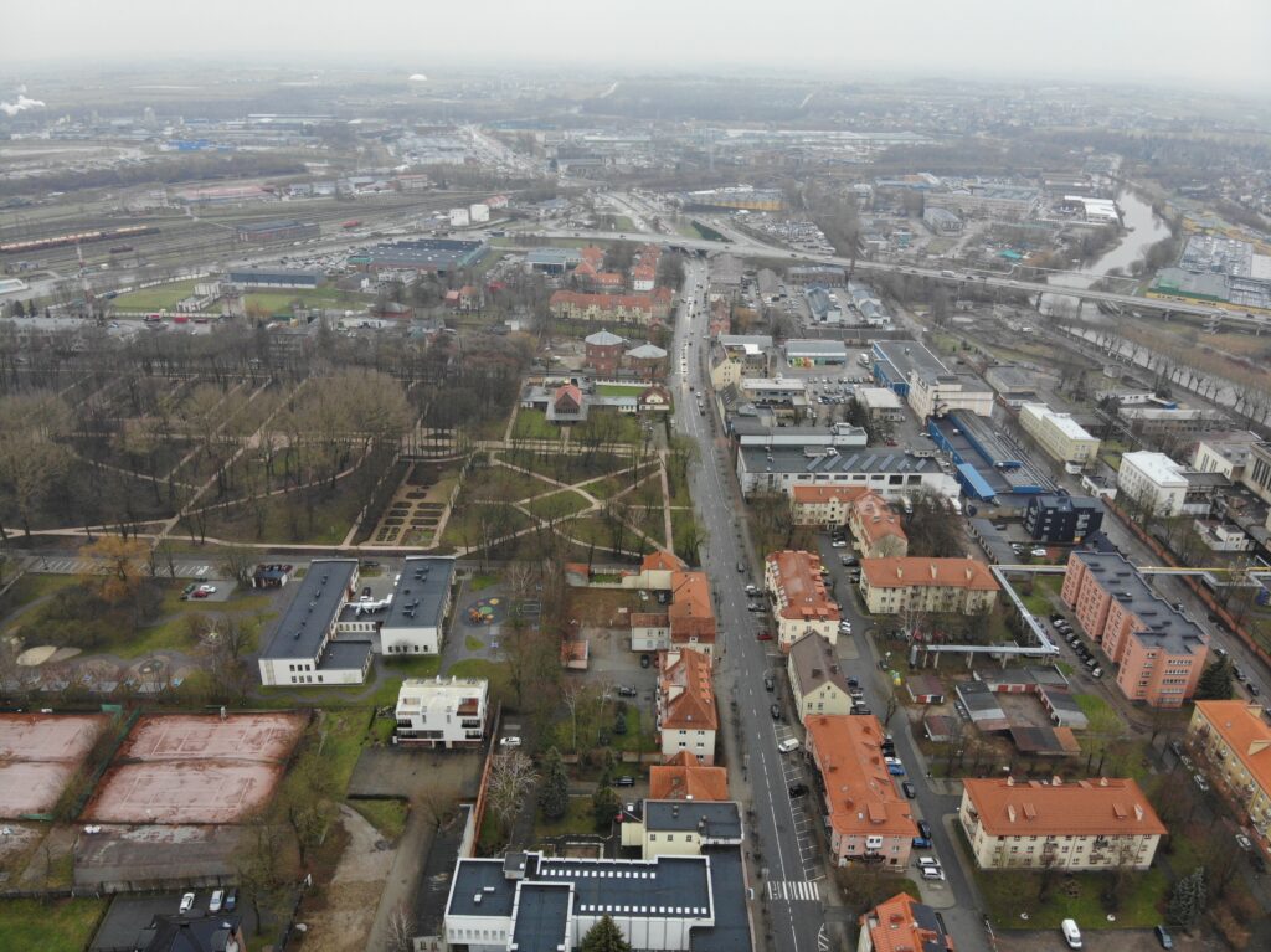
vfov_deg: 56.8
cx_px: 636
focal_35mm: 24
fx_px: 881
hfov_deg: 71.6
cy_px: 476
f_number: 2.8
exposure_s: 1/30
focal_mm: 4.5
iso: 125
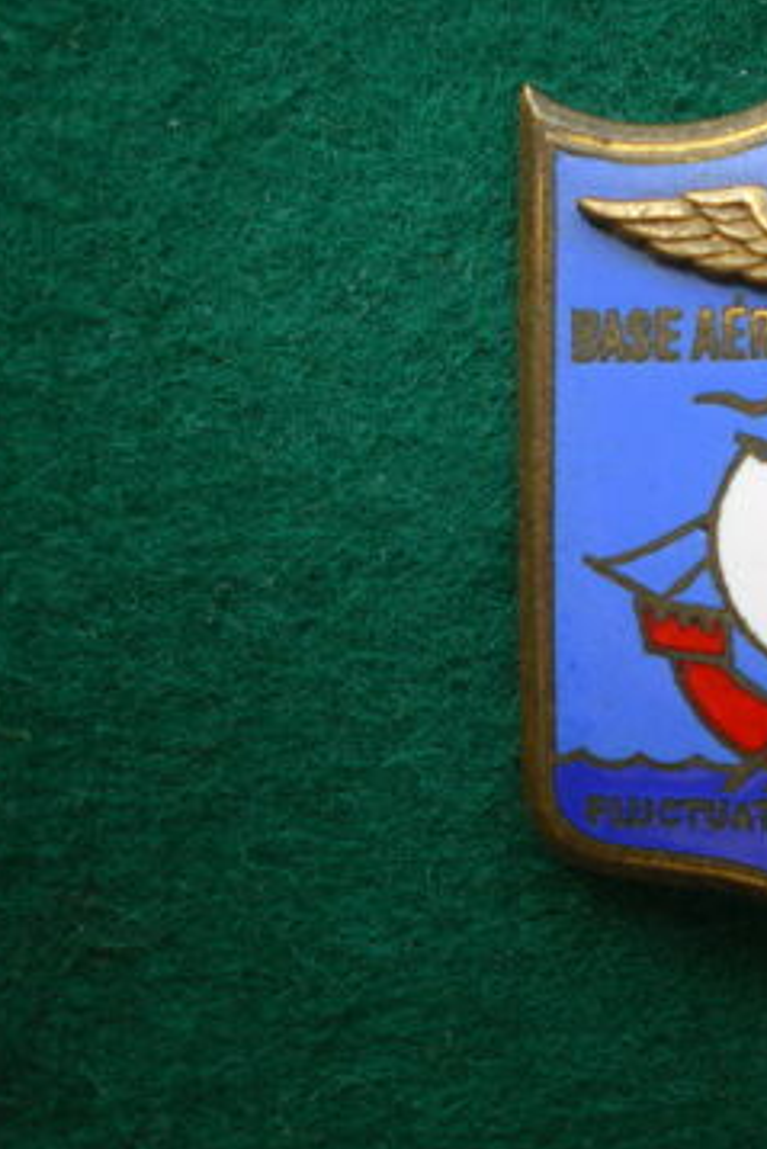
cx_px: 725
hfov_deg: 24.6
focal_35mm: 53
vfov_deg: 37.5
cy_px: 574
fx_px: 1692
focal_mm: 6.3
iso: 100
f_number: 3.1
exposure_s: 1/50
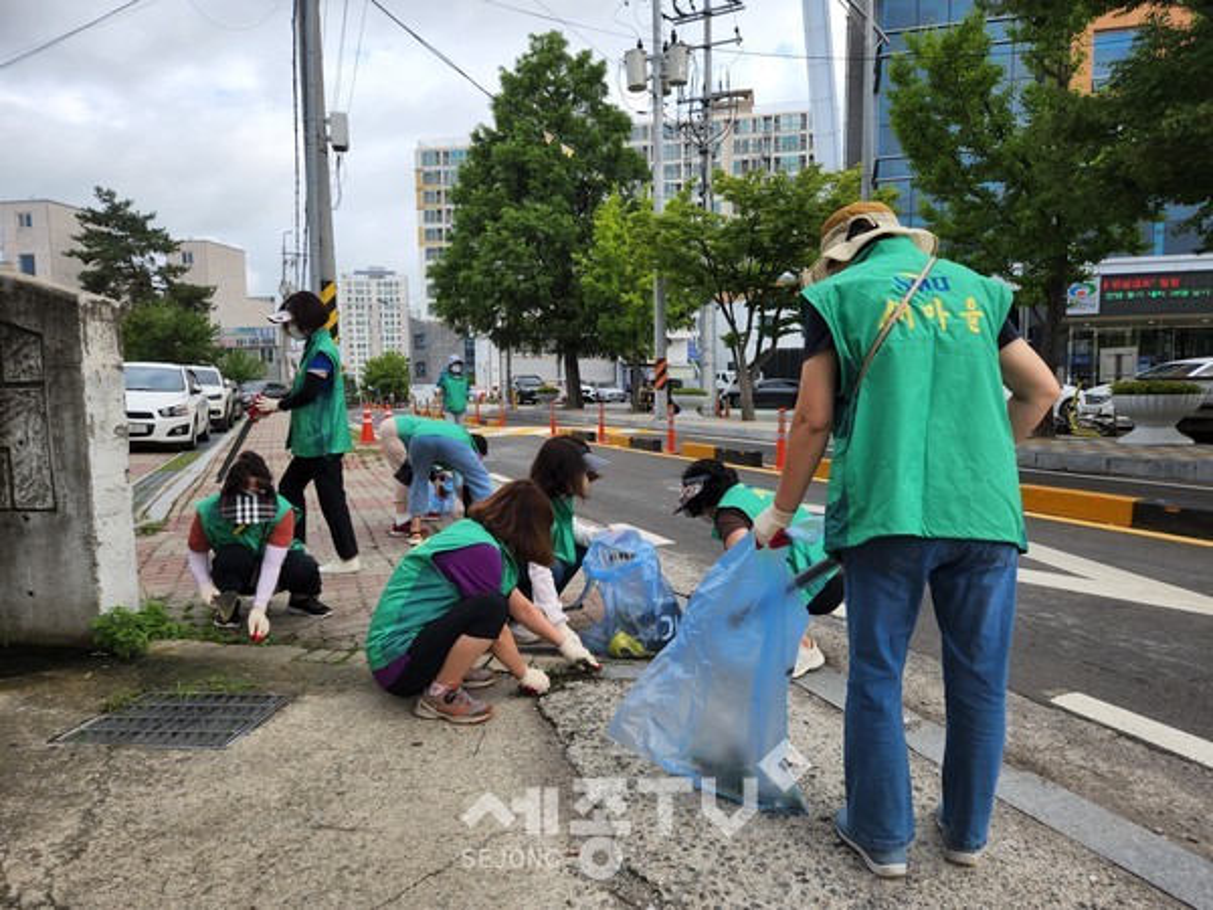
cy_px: 455
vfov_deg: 58.9
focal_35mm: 23
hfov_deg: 73.9
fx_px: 806
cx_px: 606
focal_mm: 5.4
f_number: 1.8
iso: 20
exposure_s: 1/395
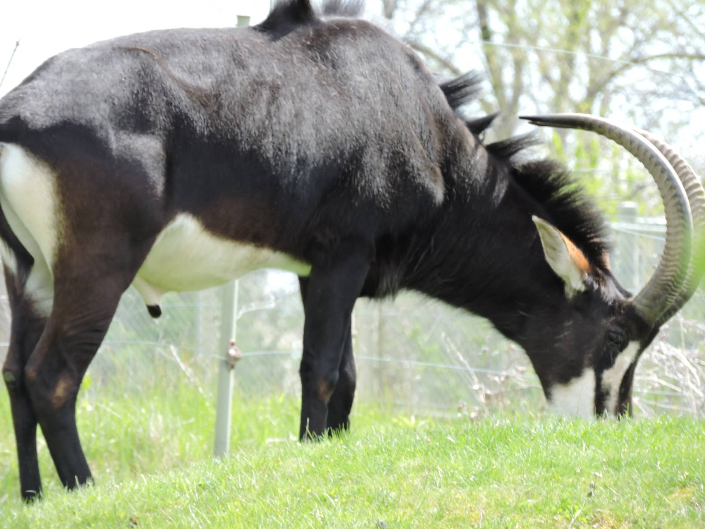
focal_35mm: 500
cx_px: 352
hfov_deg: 4.0
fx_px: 10183
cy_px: 264
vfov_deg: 3.0
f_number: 4.9
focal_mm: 89.2
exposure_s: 1/250
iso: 220
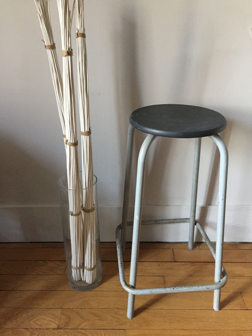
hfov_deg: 48.2
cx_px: 126
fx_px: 281
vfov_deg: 61.7
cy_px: 168
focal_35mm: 29
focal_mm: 4.15
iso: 250
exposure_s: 1/33
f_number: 2.2
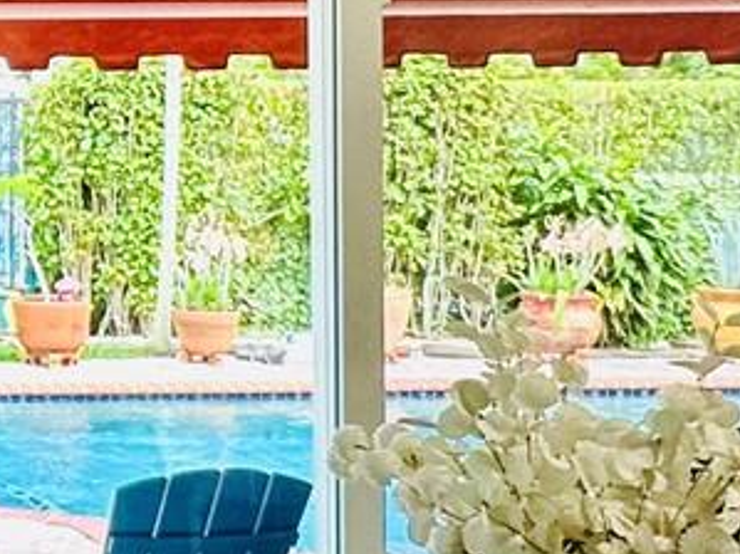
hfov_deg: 20.4
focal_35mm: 75
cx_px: -505
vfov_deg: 19.4
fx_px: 1603
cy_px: 84
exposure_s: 1/120
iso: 125
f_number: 2.2
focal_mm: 2.22
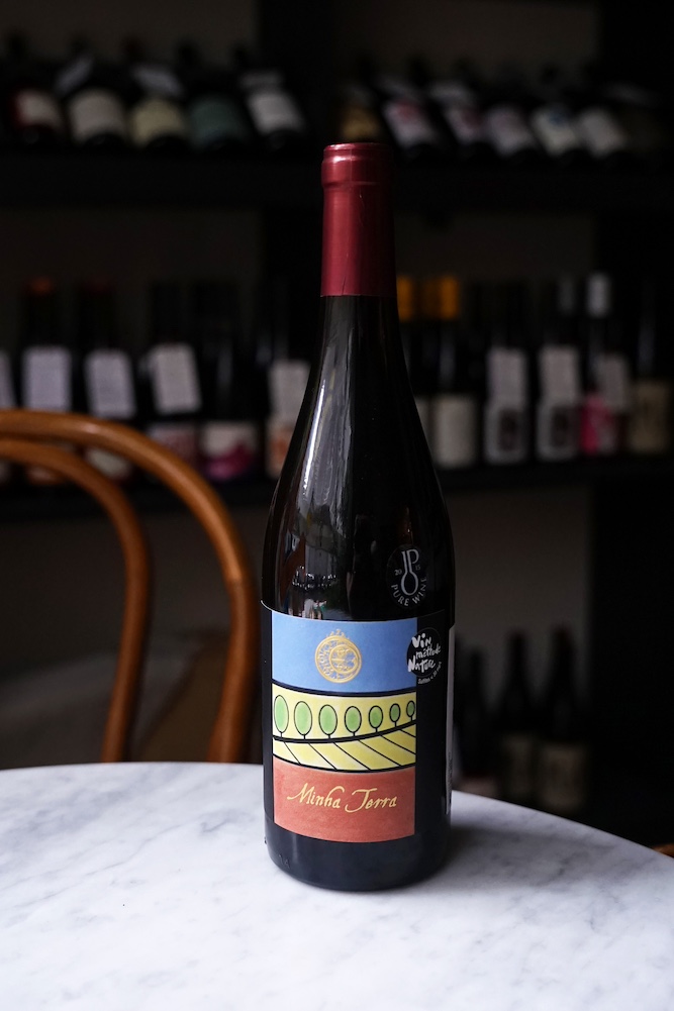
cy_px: 506
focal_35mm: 42
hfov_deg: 31.9
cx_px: 337
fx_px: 1180
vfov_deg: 46.4
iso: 1000
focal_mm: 28
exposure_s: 1/80
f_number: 3.2
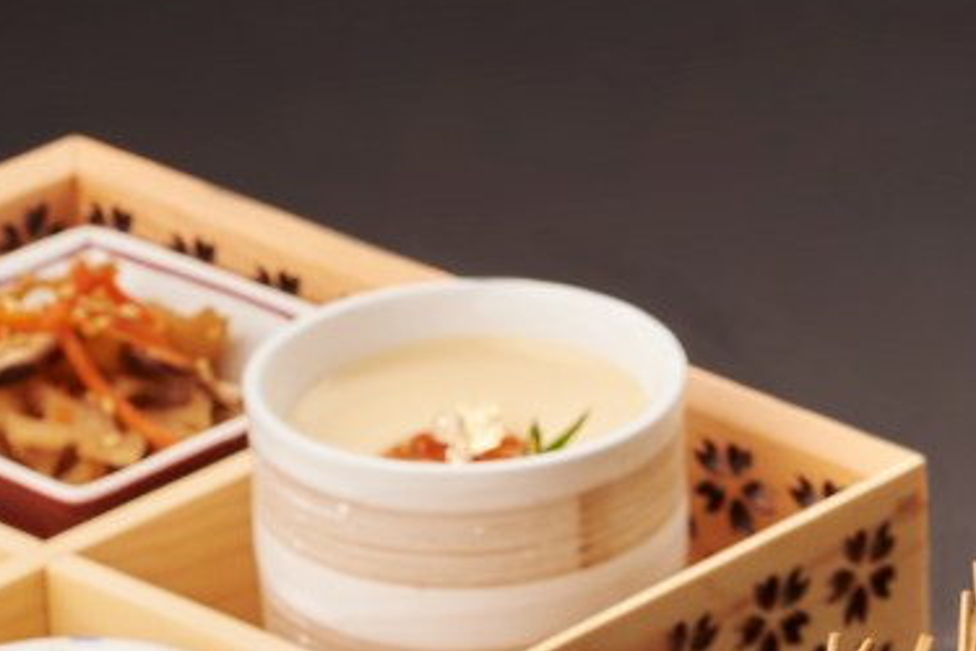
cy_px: 1331
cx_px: 782
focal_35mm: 252
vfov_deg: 5.3
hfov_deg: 8.2
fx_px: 6831
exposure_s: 1/125
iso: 1000
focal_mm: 60
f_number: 14
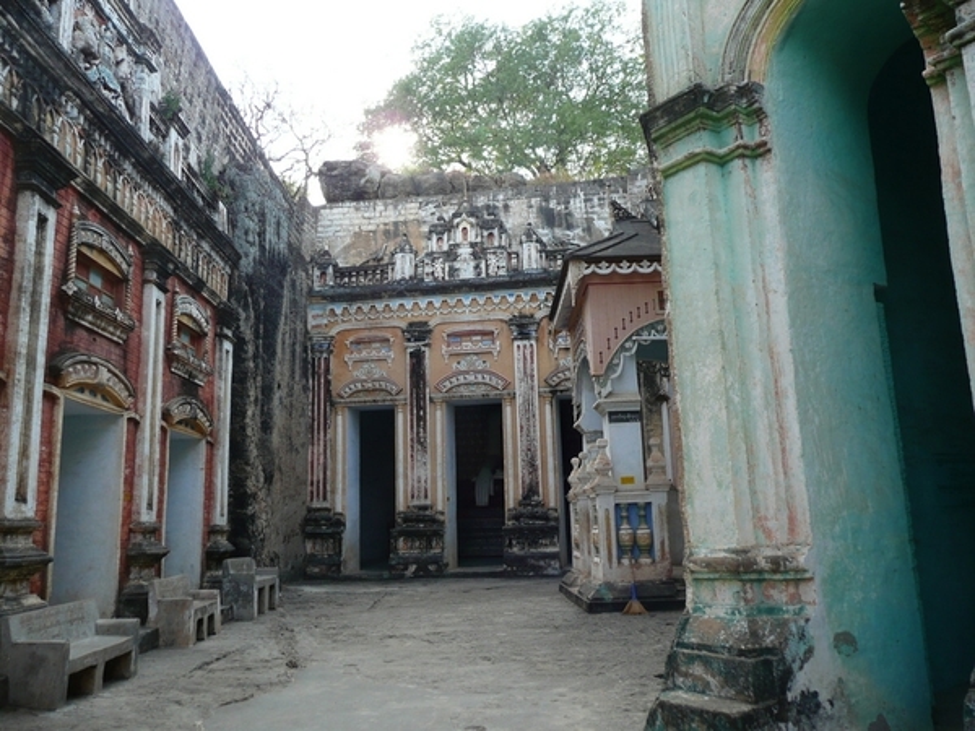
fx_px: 789
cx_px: 488
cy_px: 366
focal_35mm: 28
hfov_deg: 63.4
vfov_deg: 49.7
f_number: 3.3
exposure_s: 1/125
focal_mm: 4.6
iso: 100
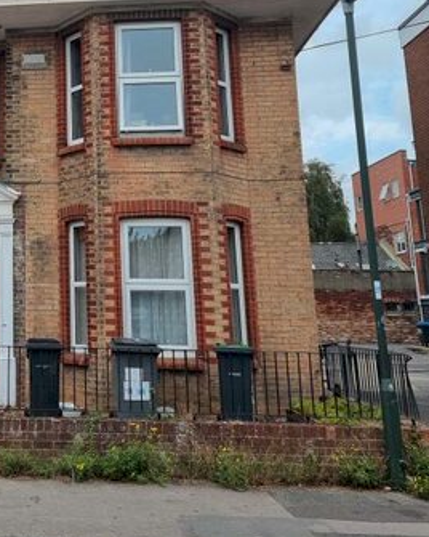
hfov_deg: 28.9
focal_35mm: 49
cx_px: 3
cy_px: 131
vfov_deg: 37.1
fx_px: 778
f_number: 1.8
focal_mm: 6.7
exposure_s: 1/662
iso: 50
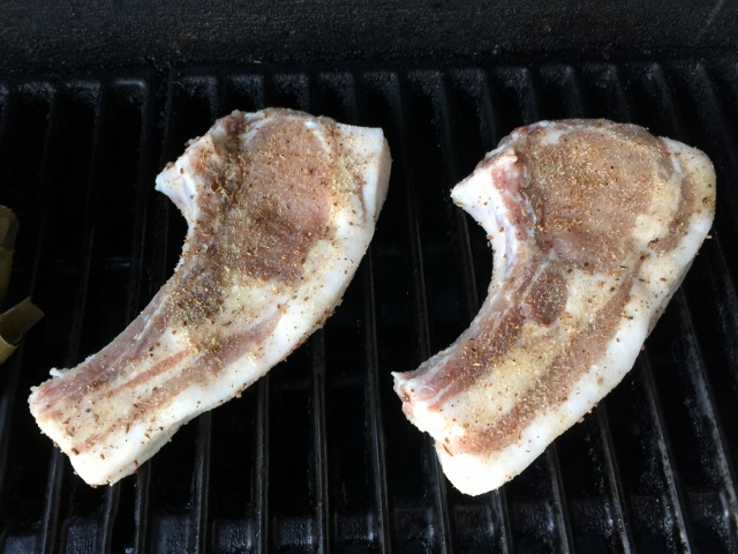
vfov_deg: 48.2
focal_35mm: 29
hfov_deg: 61.7
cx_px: 369
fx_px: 618
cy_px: 277
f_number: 2.2
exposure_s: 1/15
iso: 50
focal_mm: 4.15
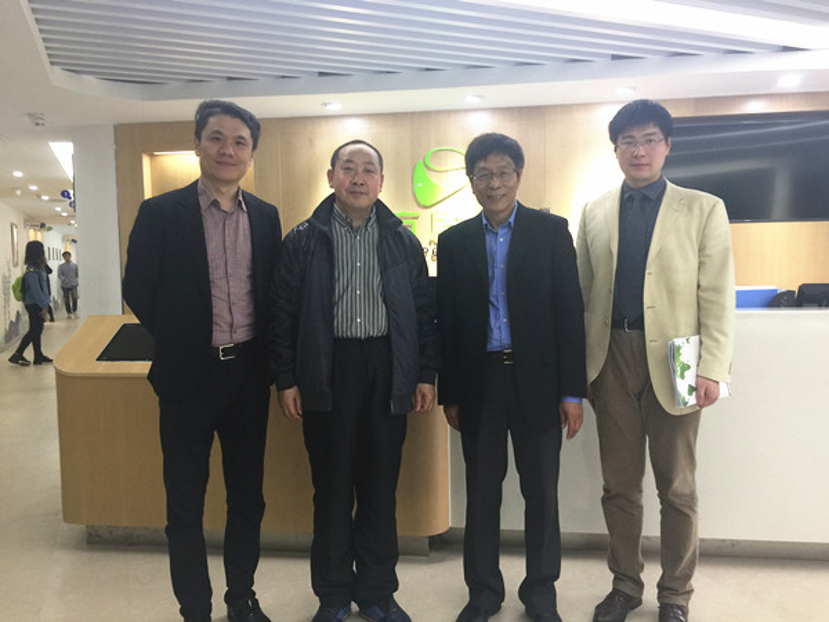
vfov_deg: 48.2
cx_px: 414
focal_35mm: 29
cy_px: 311
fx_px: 695
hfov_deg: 61.7
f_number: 2.2
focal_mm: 4.15
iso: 80
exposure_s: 1/17
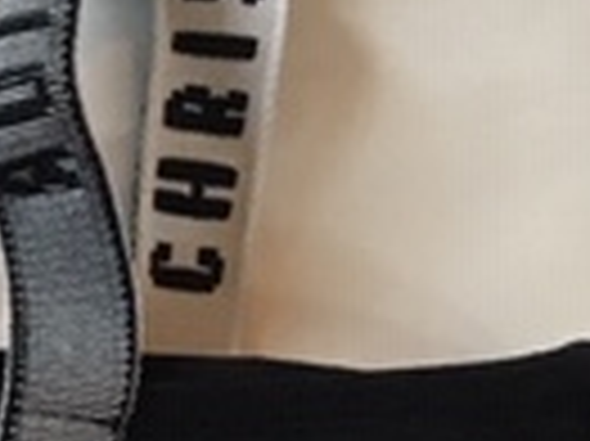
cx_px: -671
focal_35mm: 142
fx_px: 2418
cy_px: 428
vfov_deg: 10.4
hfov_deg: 12.0
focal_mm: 4.15
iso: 200
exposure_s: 1/17
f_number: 2.2
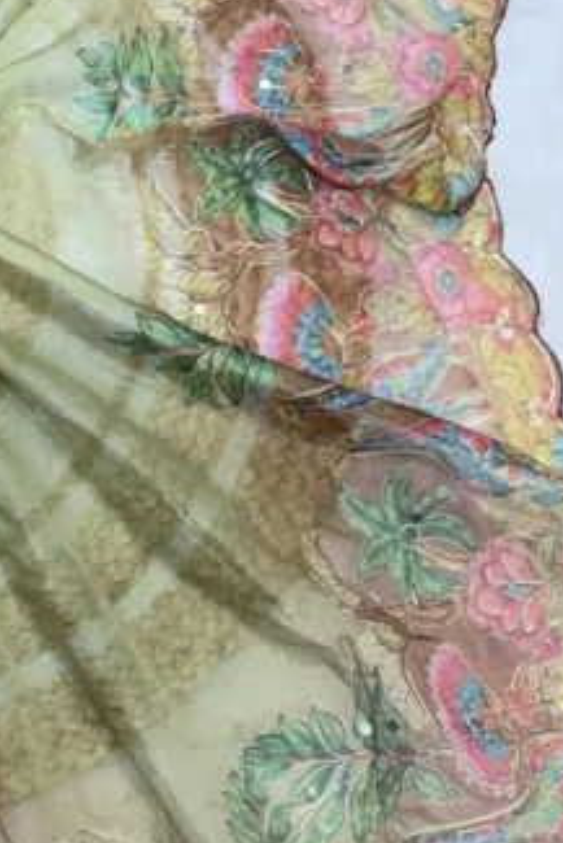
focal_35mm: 75
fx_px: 1757
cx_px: -234
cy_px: 362
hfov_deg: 16.8
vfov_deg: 27.0
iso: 40
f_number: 1.6
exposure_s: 1/131
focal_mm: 5.96
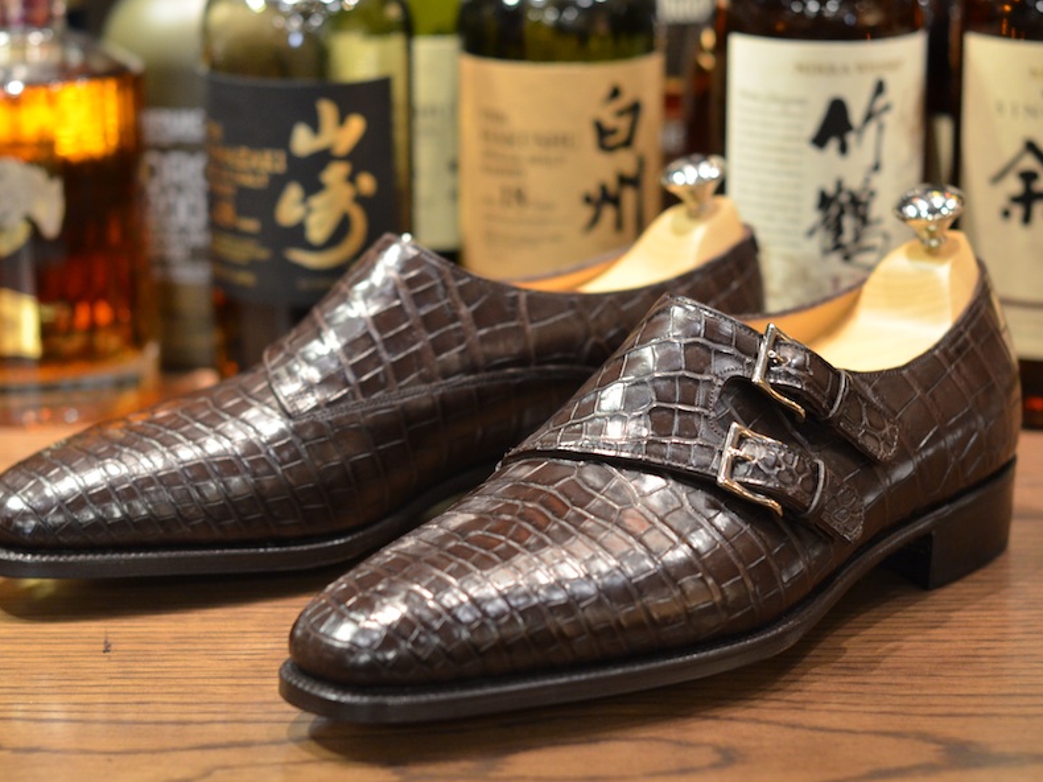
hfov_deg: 23.8
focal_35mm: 82
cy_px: 391
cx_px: 506
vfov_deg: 18.0
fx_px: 2470
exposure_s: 1/30
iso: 1600
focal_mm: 50
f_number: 2.8
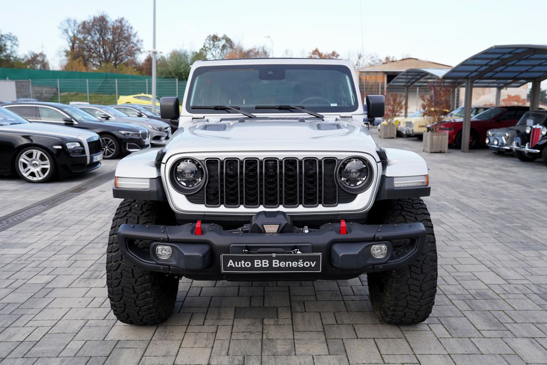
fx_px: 486
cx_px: 274
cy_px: 182
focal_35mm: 32
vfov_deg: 41.1
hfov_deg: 58.7
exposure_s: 1/80
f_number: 4.5
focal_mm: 32
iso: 100
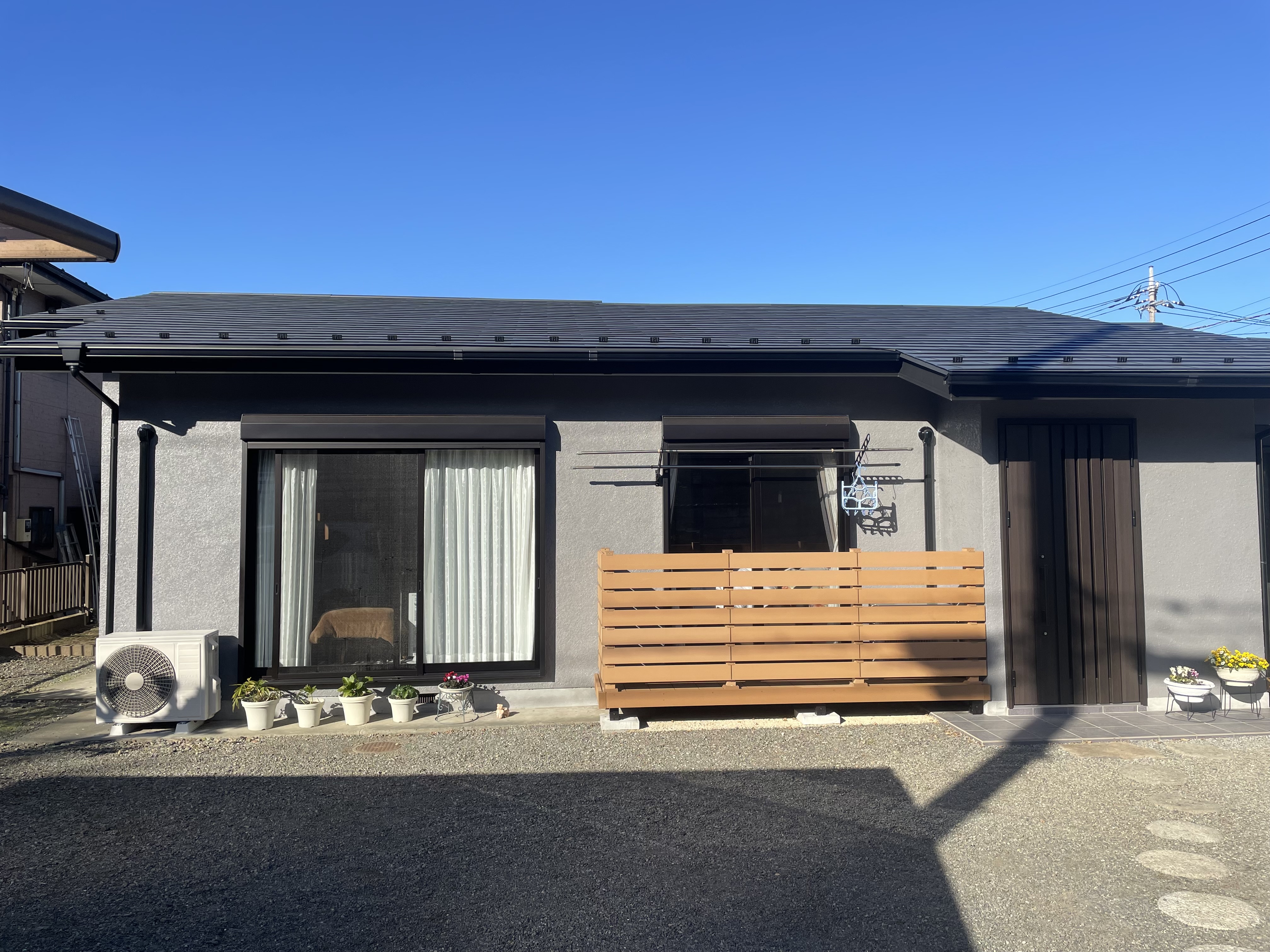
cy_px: 476
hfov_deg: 67.3
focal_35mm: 26
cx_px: 635
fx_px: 954
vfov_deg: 53.1
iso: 32
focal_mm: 4.2
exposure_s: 1/2304
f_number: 1.6
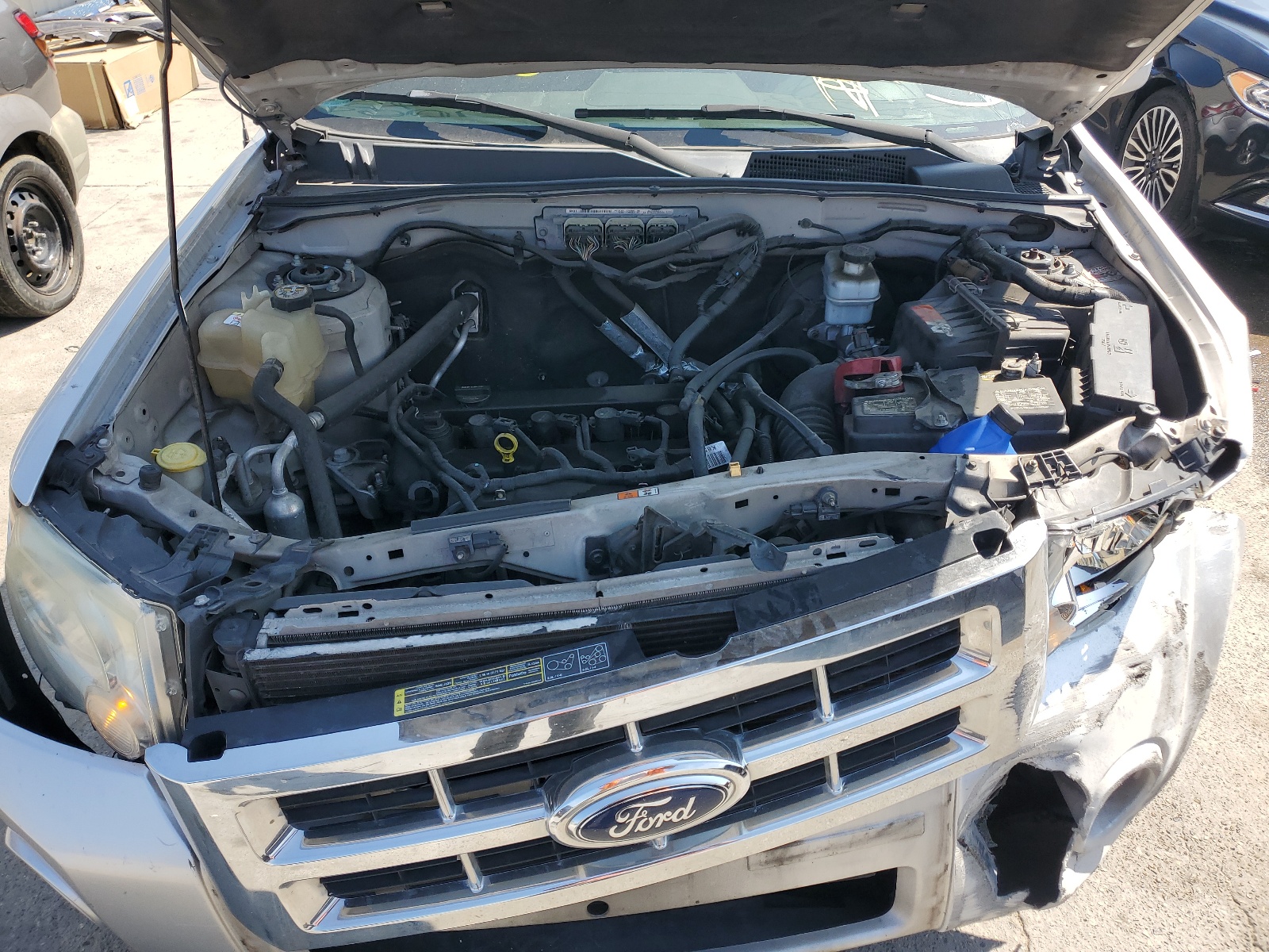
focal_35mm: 26
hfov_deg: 67.3
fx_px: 953
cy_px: 476
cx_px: 634
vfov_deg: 53.1
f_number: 1.5
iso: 50
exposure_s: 1/1429
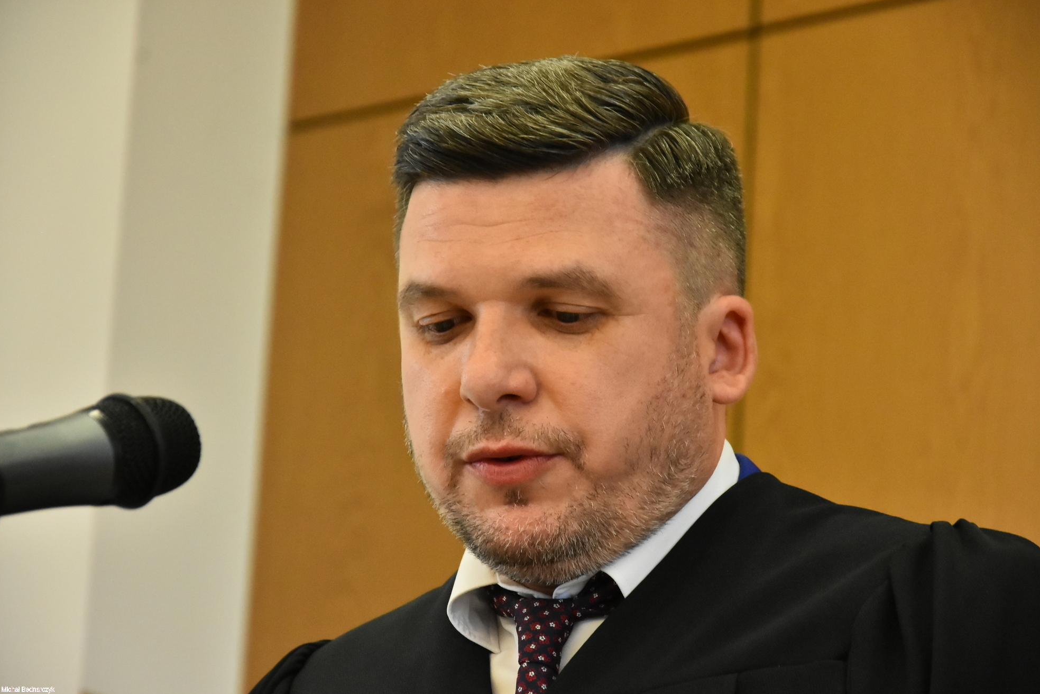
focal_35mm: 159
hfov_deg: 13.0
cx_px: 519
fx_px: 4579
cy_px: 348
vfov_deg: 8.7
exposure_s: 1/320
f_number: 5.6
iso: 3200
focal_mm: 105
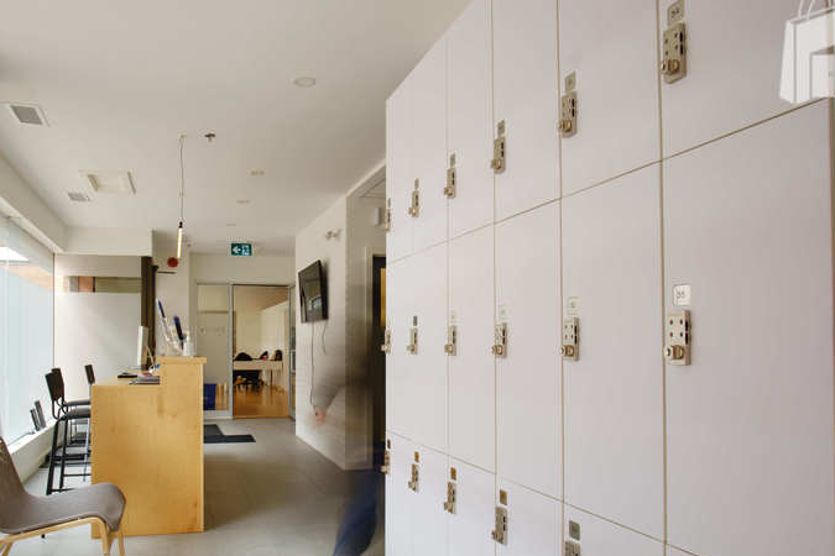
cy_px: 341
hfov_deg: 72.4
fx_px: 557
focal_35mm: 24
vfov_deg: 52.7
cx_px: 308
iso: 80
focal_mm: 12
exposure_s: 1/2
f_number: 11
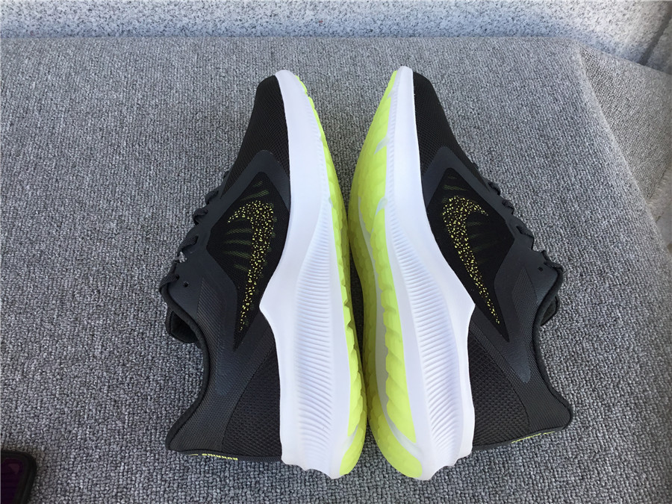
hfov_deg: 58.4
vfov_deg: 45.4
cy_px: 252
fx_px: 602
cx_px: 336
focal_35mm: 31
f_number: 2.4
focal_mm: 3.3
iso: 25
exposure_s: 1/164
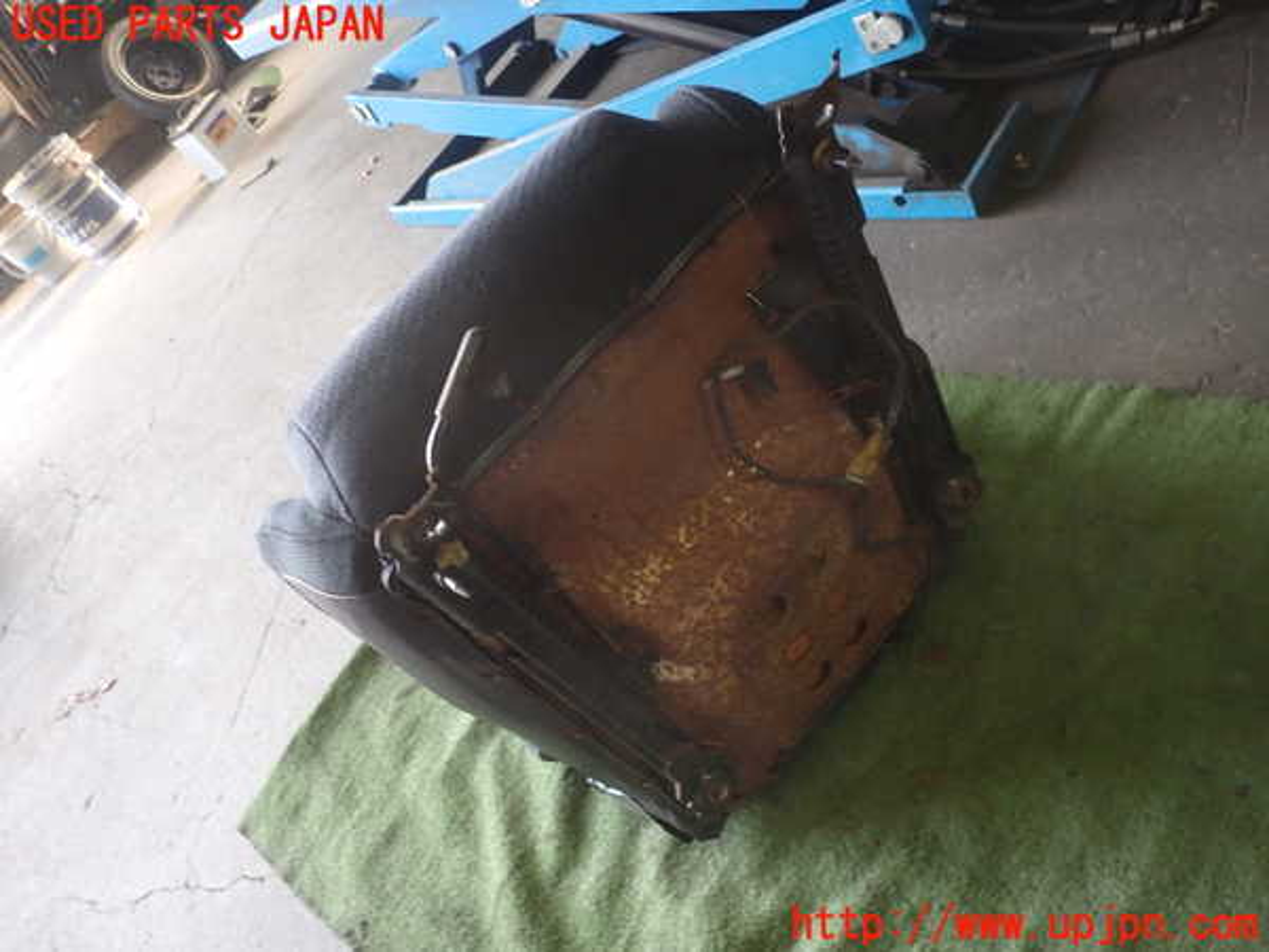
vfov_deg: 54.9
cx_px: 634
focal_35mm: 25
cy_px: 476
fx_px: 916
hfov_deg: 69.4
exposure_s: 1/40
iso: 200
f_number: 2
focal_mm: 4.5
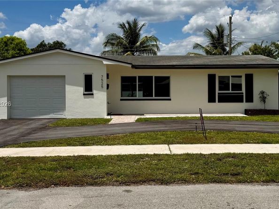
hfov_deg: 71.6
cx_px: 140
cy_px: 104
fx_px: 193
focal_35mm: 24
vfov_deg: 56.8
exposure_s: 1/11905
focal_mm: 6.76
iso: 80
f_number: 1.78
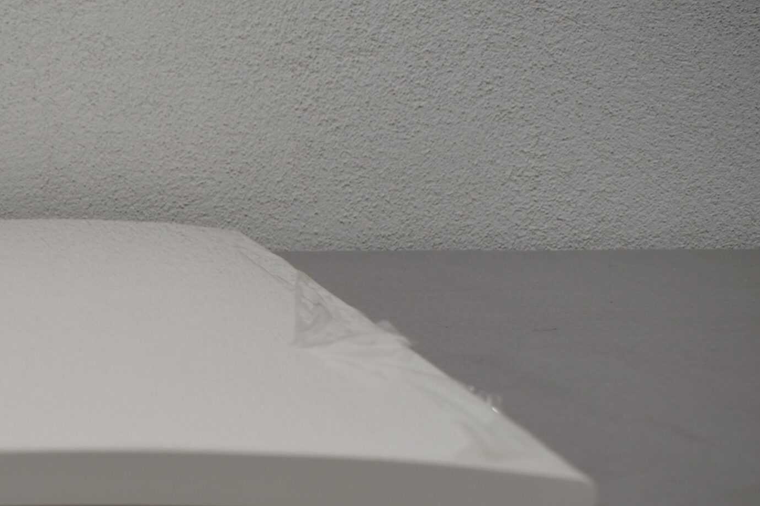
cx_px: 61
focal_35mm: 67
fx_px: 1414
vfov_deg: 19.9
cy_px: 461
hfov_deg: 28.8
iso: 250
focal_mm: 24
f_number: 5.6
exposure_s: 1/125
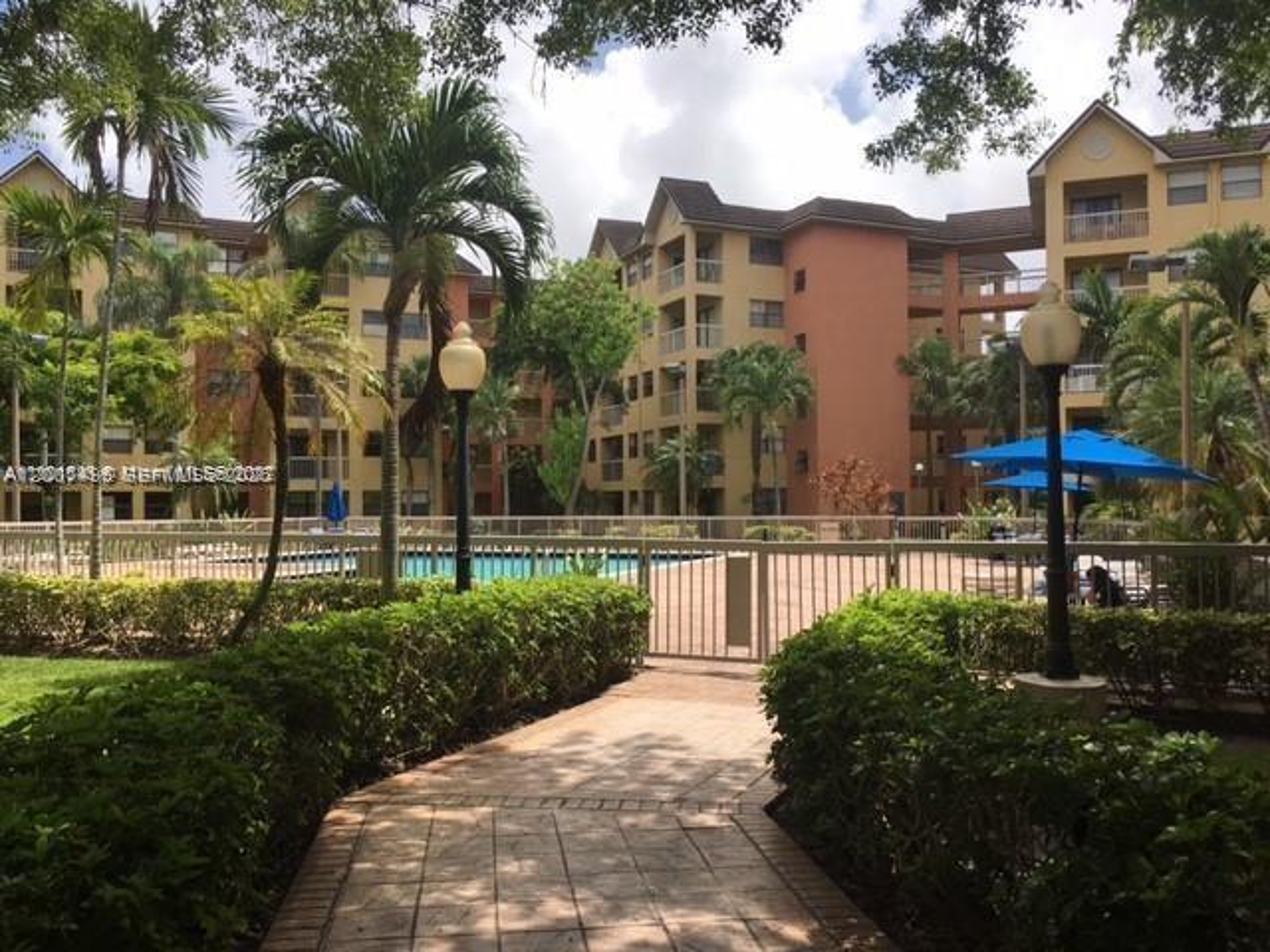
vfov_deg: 48.2
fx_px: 1064
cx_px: 635
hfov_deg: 61.7
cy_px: 476
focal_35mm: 29
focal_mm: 4.15
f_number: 2.2
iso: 25
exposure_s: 1/1479
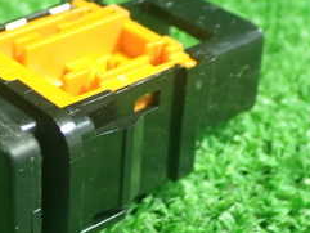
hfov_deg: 16.8
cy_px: 117
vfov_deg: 12.7
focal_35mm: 117
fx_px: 1048
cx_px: 91
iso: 800
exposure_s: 1/30
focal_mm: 8.4
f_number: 3.1
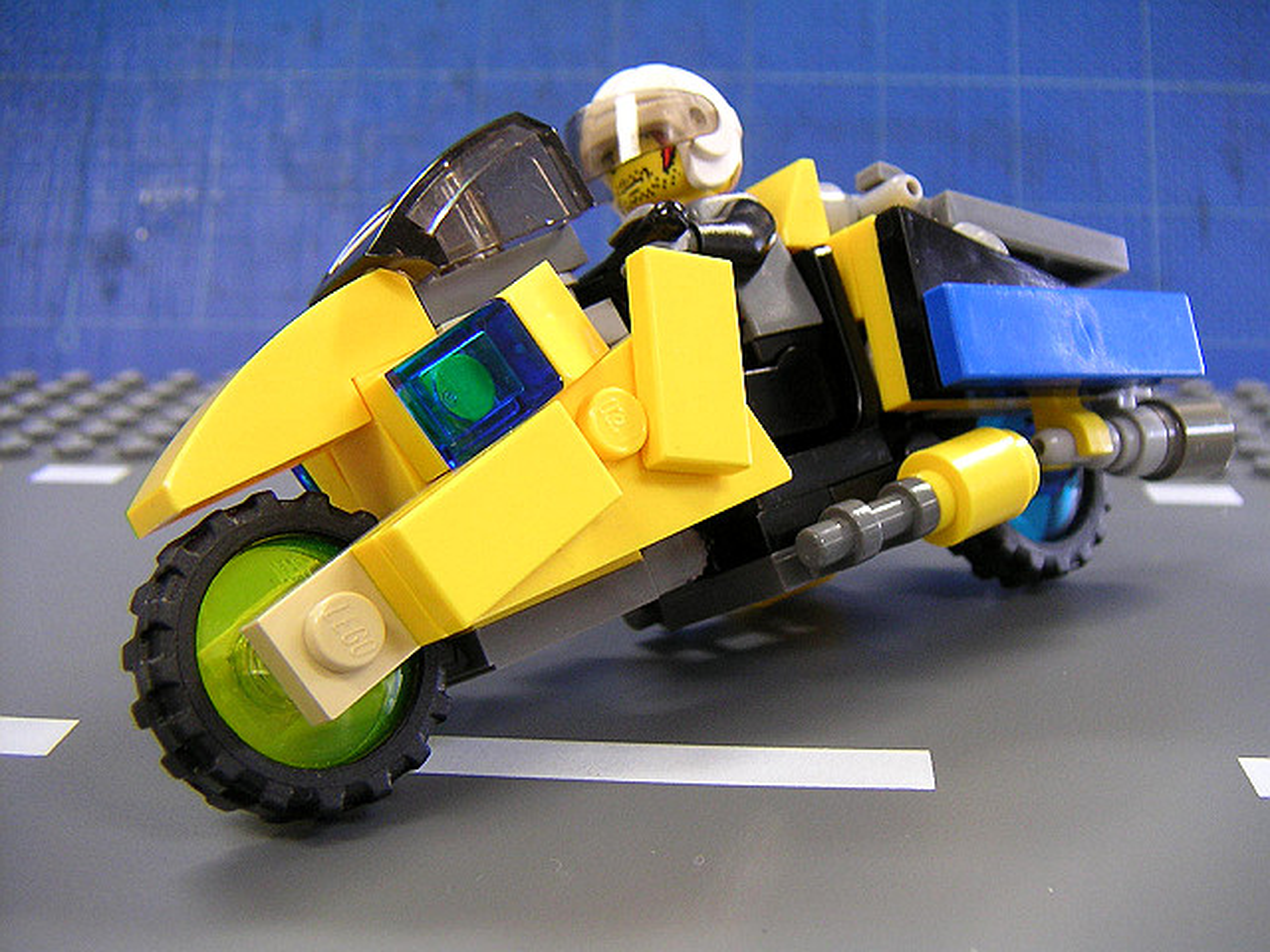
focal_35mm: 46
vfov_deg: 31.5
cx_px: 635
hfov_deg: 41.2
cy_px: 476
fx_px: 1688
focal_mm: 6
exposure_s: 1/6
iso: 100
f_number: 3
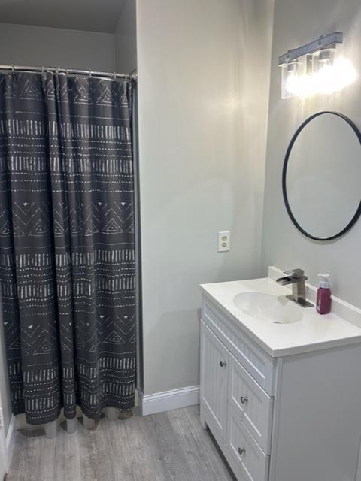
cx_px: 180
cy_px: 240
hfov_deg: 53.1
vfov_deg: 67.3
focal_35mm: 26
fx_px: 362
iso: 64
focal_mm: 5.7
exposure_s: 1/120
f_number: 1.5
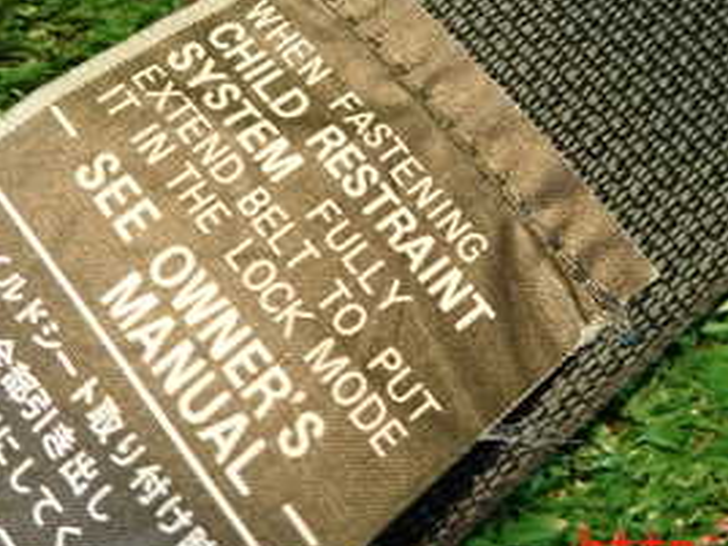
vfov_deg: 24.7
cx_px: 378
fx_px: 1178
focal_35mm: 56
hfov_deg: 34.3
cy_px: -22
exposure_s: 1/30
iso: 250
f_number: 2
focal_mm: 4.5
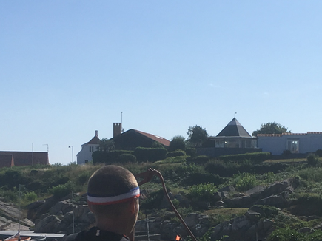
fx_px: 893
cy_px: 285
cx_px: 191
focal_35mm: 96
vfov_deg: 14.9
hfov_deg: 20.4
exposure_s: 1/2959
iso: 25
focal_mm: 4.15
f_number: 2.2
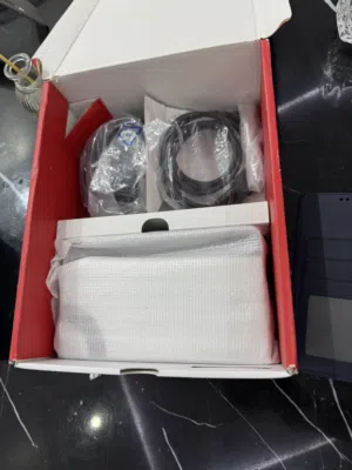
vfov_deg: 71.6
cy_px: 235
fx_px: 325
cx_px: 176
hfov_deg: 56.8
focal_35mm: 24
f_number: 1.78
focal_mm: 6.76
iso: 250
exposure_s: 1/50
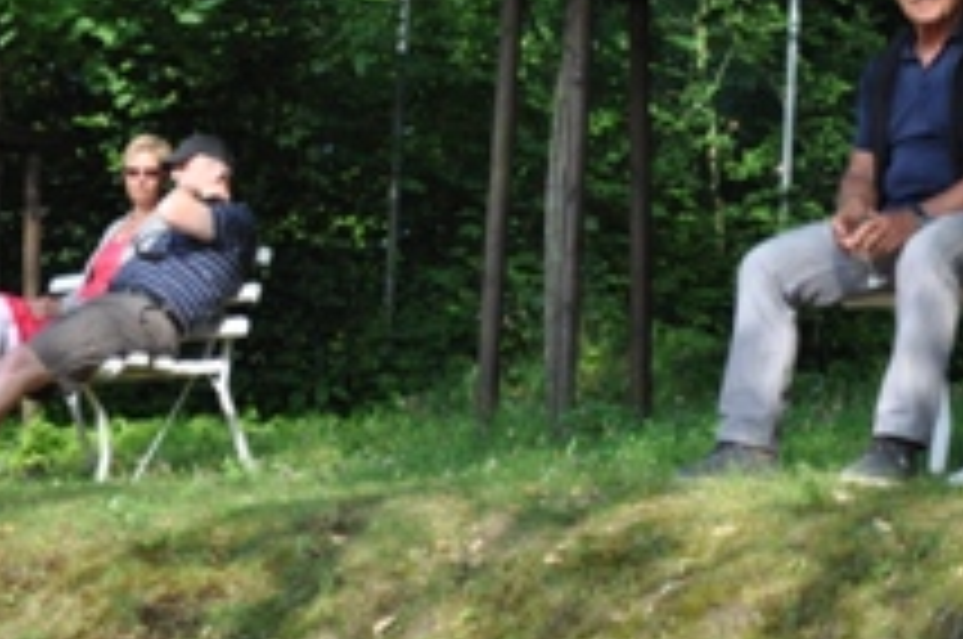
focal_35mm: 132
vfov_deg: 10.3
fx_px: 3526
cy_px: 166
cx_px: 572
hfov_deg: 15.5
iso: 500
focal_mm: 42
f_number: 4.8
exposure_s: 1/1000
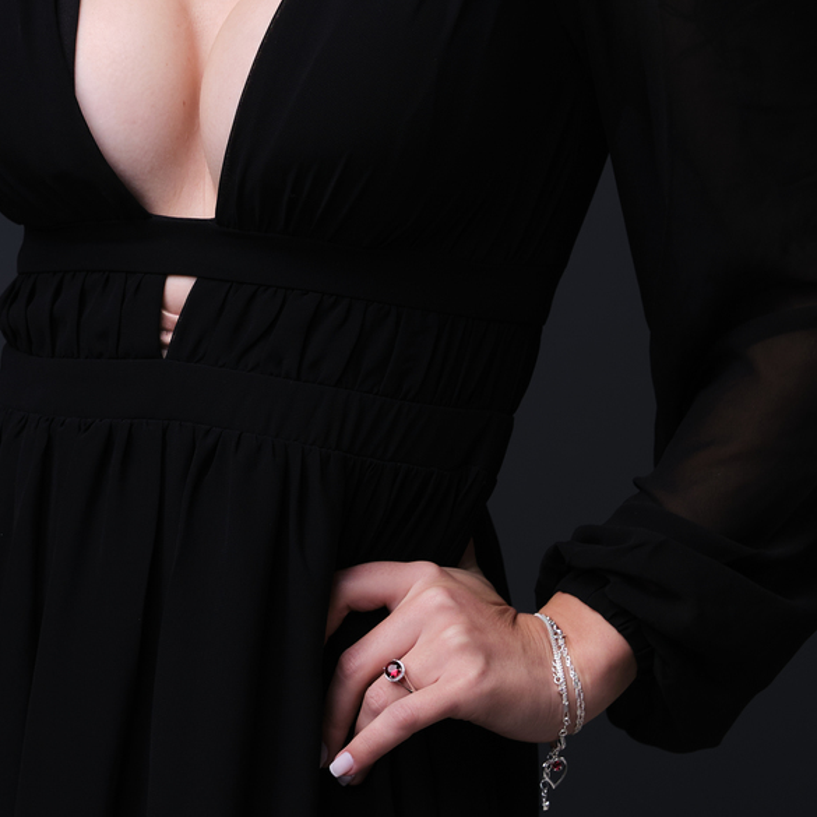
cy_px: 311
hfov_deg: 8.9
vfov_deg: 8.9
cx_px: 182
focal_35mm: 196
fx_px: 5234
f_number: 3.6
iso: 160
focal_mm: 50
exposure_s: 1/125
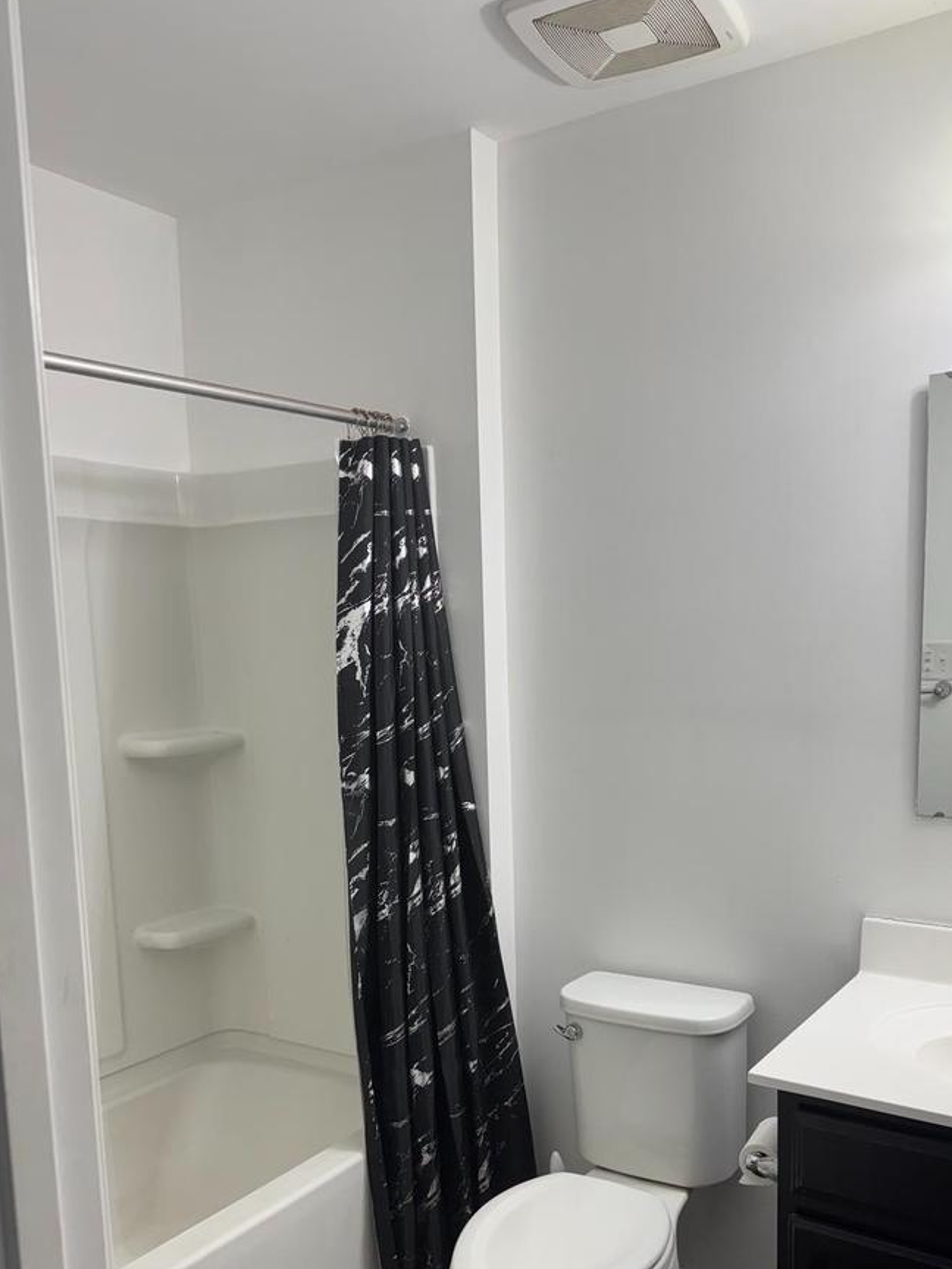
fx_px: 1100
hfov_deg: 46.7
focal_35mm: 30
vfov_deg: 59.3
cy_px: 783
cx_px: 532
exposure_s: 1/120
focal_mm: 6.76
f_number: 1.78
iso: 100
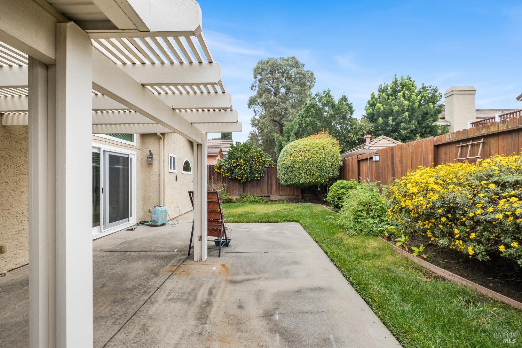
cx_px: 261
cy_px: 174
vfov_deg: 77.3
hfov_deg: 100.4
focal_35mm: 15
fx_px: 217
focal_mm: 10
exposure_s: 1/60
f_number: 5
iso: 160
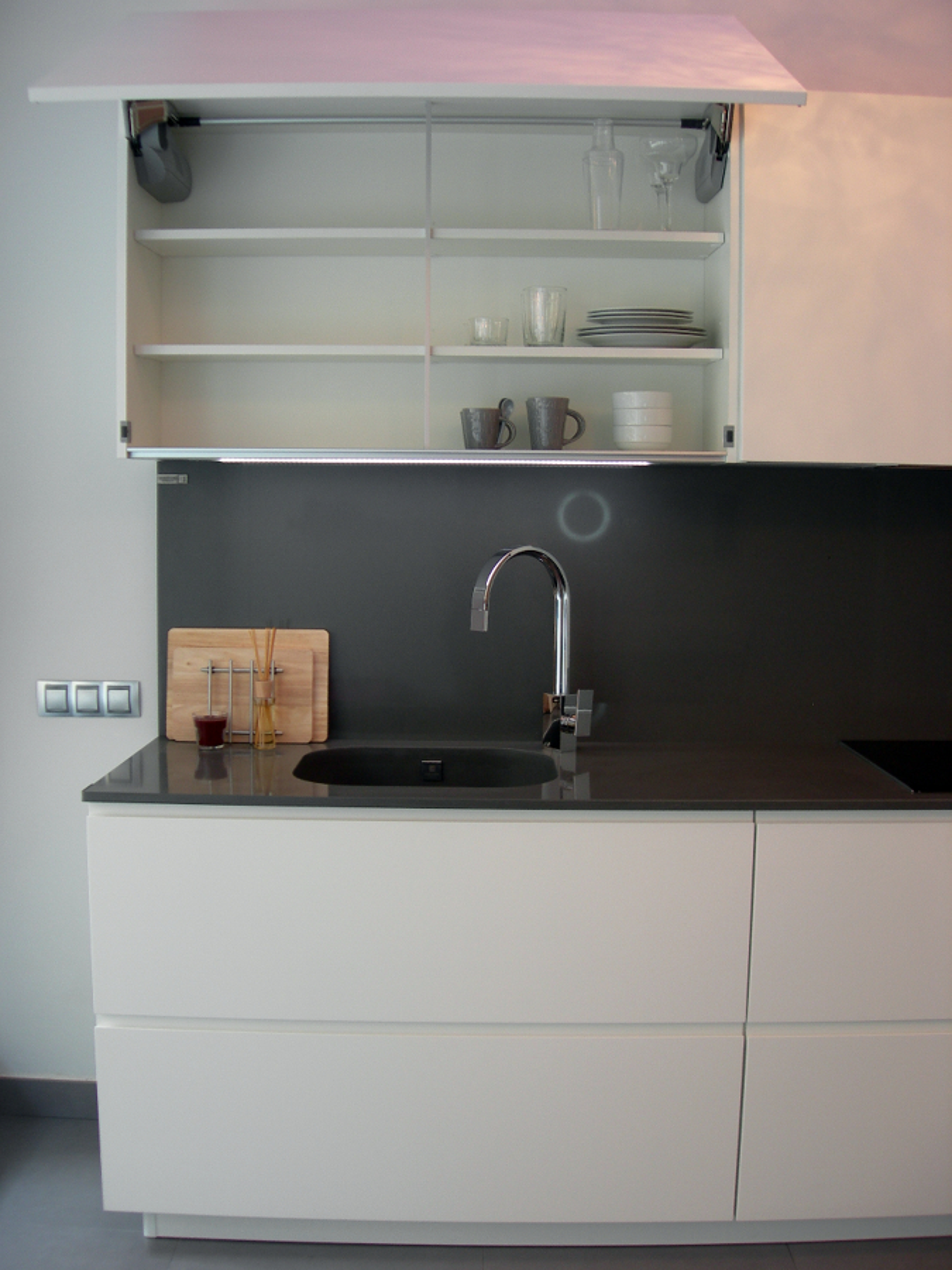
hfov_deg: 37.7
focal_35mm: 38
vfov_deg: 49.0
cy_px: 635
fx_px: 1393
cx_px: 476
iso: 50
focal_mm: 7.8
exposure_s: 1/21.6
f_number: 2.8
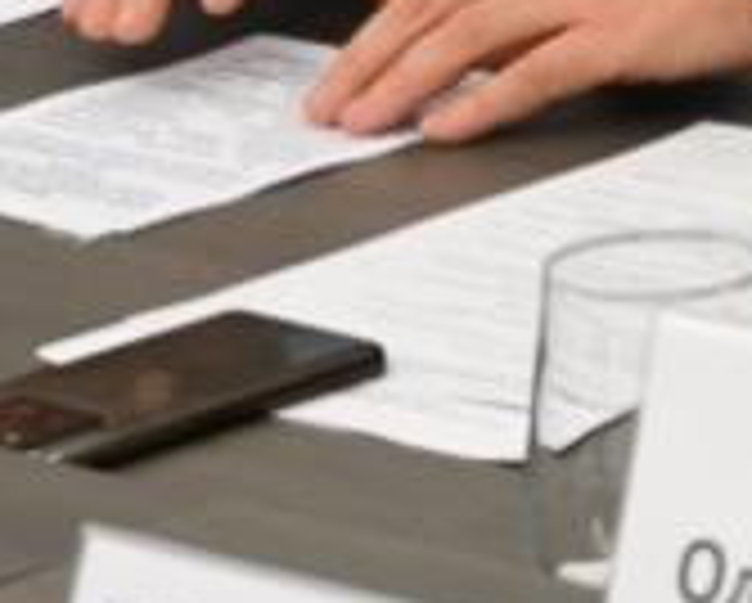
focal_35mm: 403
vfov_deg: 3.8
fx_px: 8980
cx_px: 1144
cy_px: -430
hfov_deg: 4.8
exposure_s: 1/160
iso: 2000
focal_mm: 70
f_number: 5
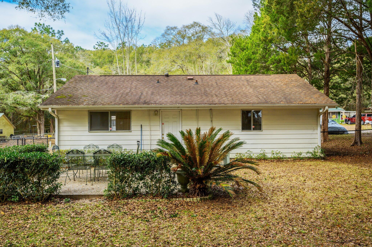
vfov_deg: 43.5
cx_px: 186
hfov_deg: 62.0
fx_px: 310
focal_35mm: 30
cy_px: 124
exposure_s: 1/80
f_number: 9
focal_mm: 30
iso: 100
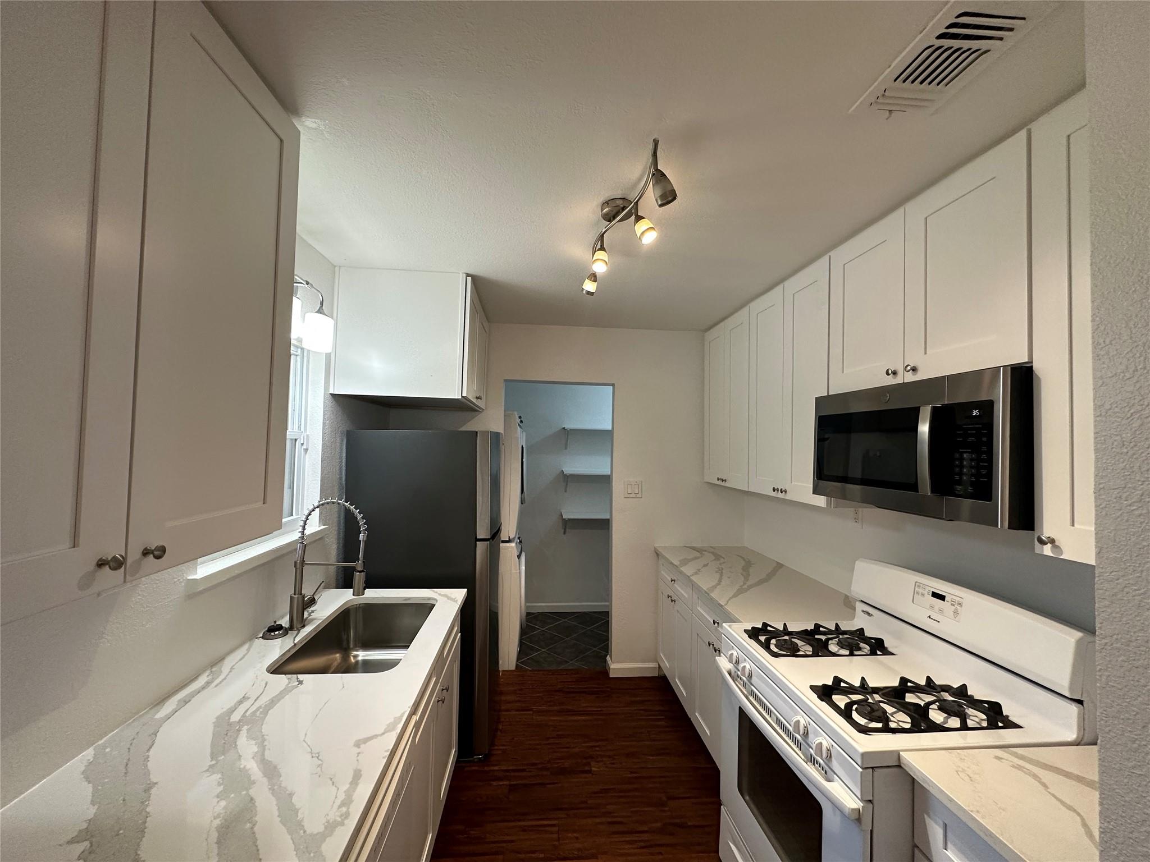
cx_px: 575
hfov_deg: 102.1
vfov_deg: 85.7
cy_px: 431
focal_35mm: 14
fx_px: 465
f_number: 2.2
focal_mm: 2.22
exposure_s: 1/120
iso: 200
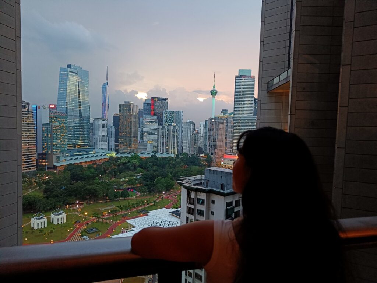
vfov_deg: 56.8
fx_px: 261
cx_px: 188
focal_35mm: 24
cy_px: 142
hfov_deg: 71.6
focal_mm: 5.59
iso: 640
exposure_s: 1/50
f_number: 1.8
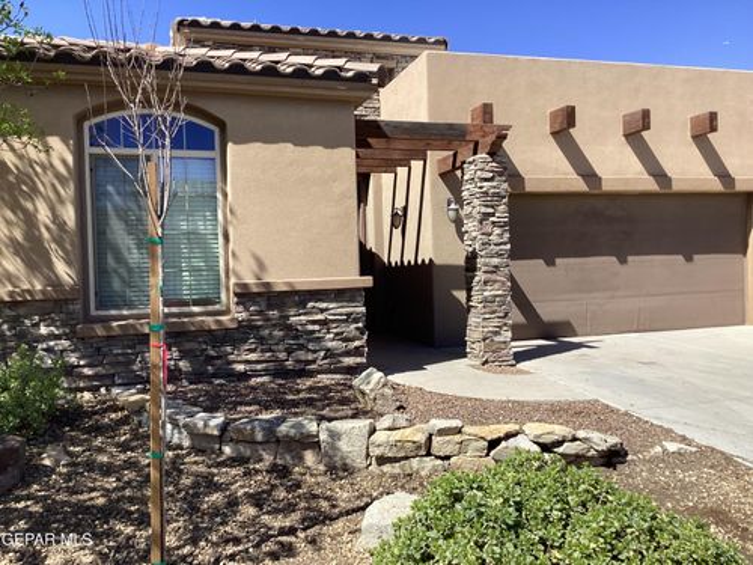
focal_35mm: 31
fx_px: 674
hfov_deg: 58.4
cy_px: 282
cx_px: 376
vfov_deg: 45.4
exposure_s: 1/1058
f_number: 2.4
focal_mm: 3.3
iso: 25
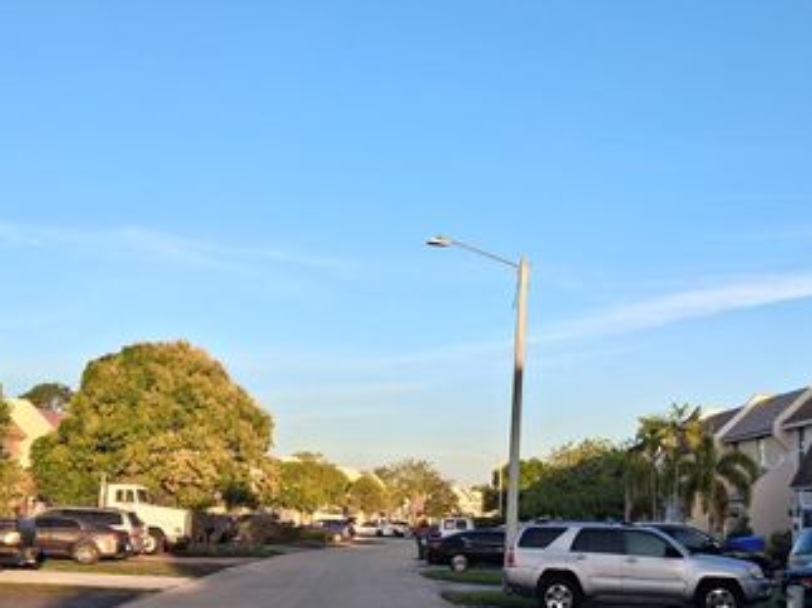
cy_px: 450
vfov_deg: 29.8
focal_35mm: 48
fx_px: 1125
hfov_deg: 39.7
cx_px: 403
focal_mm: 3.98
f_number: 1.8
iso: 25
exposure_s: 1/201
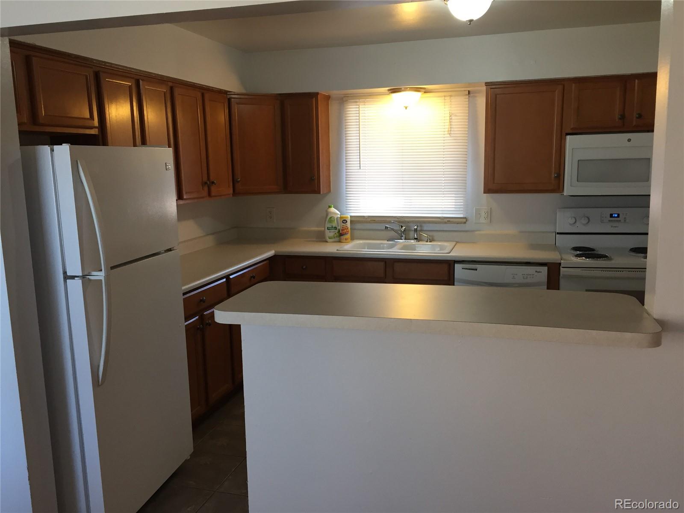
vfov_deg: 48.2
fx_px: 573
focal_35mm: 29
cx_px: 342
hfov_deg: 61.7
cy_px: 256
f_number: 2.2
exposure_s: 1/30
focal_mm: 4.15
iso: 80
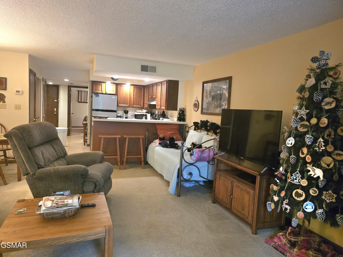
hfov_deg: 73.9
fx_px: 228
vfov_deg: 58.9
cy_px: 128
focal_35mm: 23
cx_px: 172
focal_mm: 6.3
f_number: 1.7
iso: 1250
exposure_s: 1/60.2
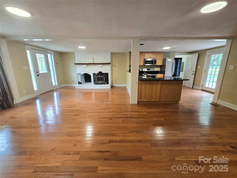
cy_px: 89
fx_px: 89
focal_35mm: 13
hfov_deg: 106.2
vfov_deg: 89.9
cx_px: 118
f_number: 2.2
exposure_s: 1/60.2
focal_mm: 2.2
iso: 200
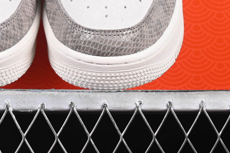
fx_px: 1214
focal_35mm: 190
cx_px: 47
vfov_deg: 7.2
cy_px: -31
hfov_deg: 10.8
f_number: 7.1
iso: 160
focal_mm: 50
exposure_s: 1/80
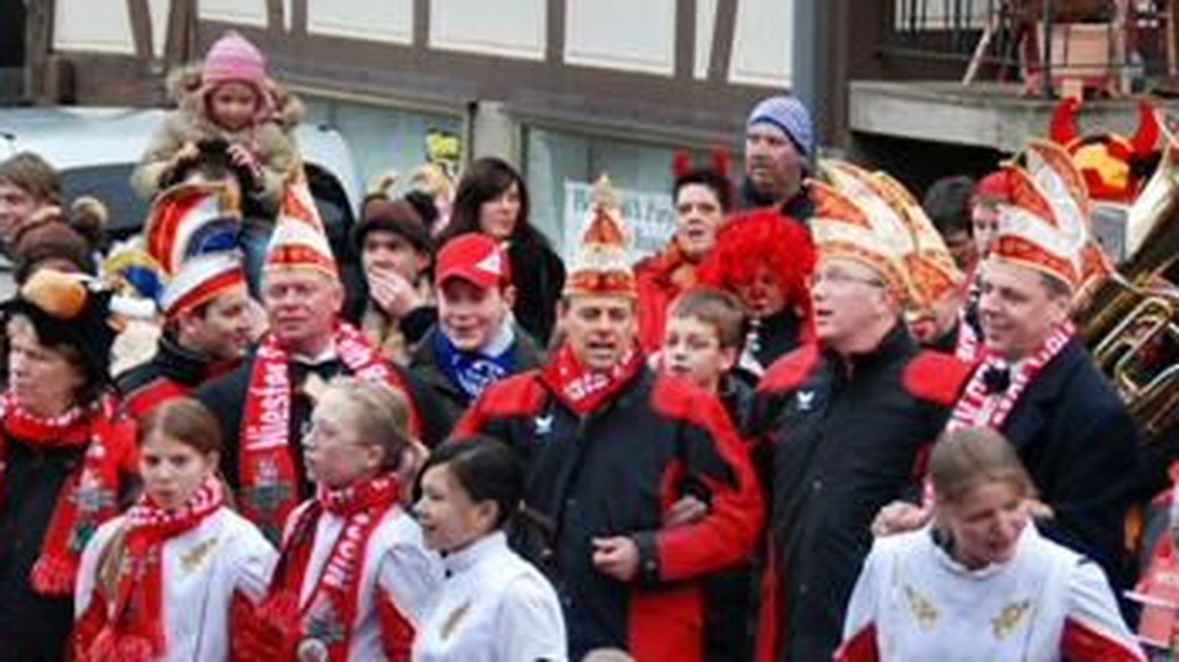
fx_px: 5874
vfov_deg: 6.5
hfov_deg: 11.5
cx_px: 666
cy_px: 415
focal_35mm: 188
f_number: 5
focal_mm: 65
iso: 200
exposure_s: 1/125
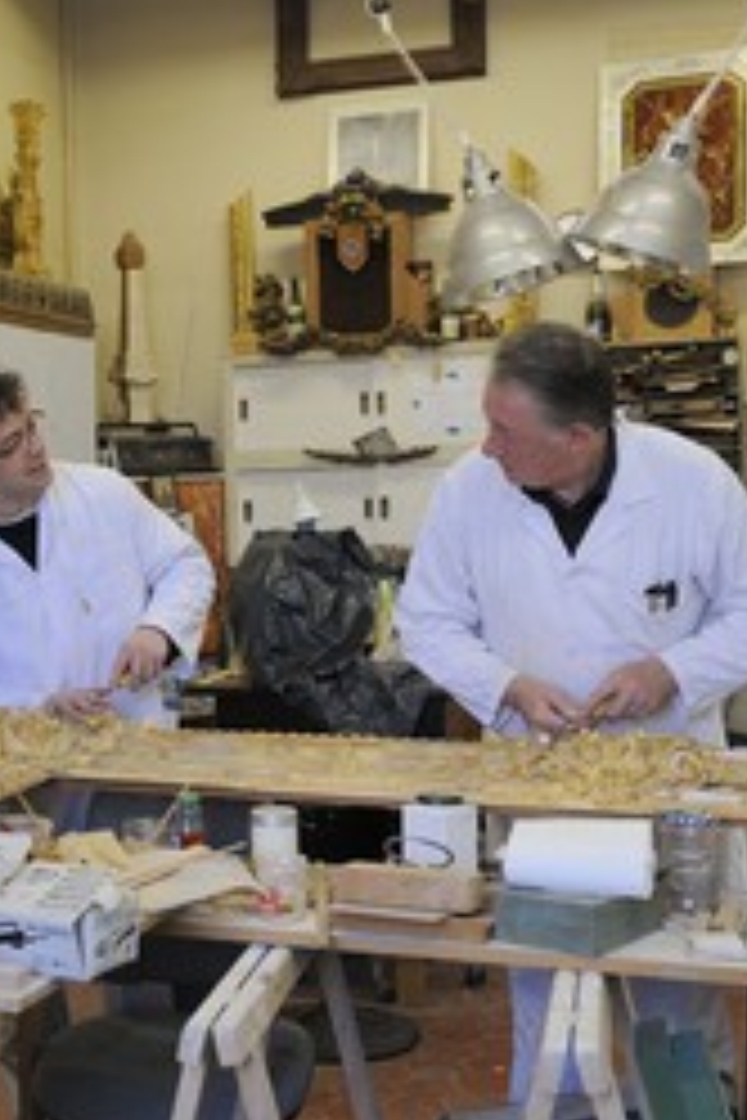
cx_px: 22
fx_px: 1836
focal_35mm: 59
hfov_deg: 22.2
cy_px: 544
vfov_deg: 33.9
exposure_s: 1/80
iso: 400
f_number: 5
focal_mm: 35
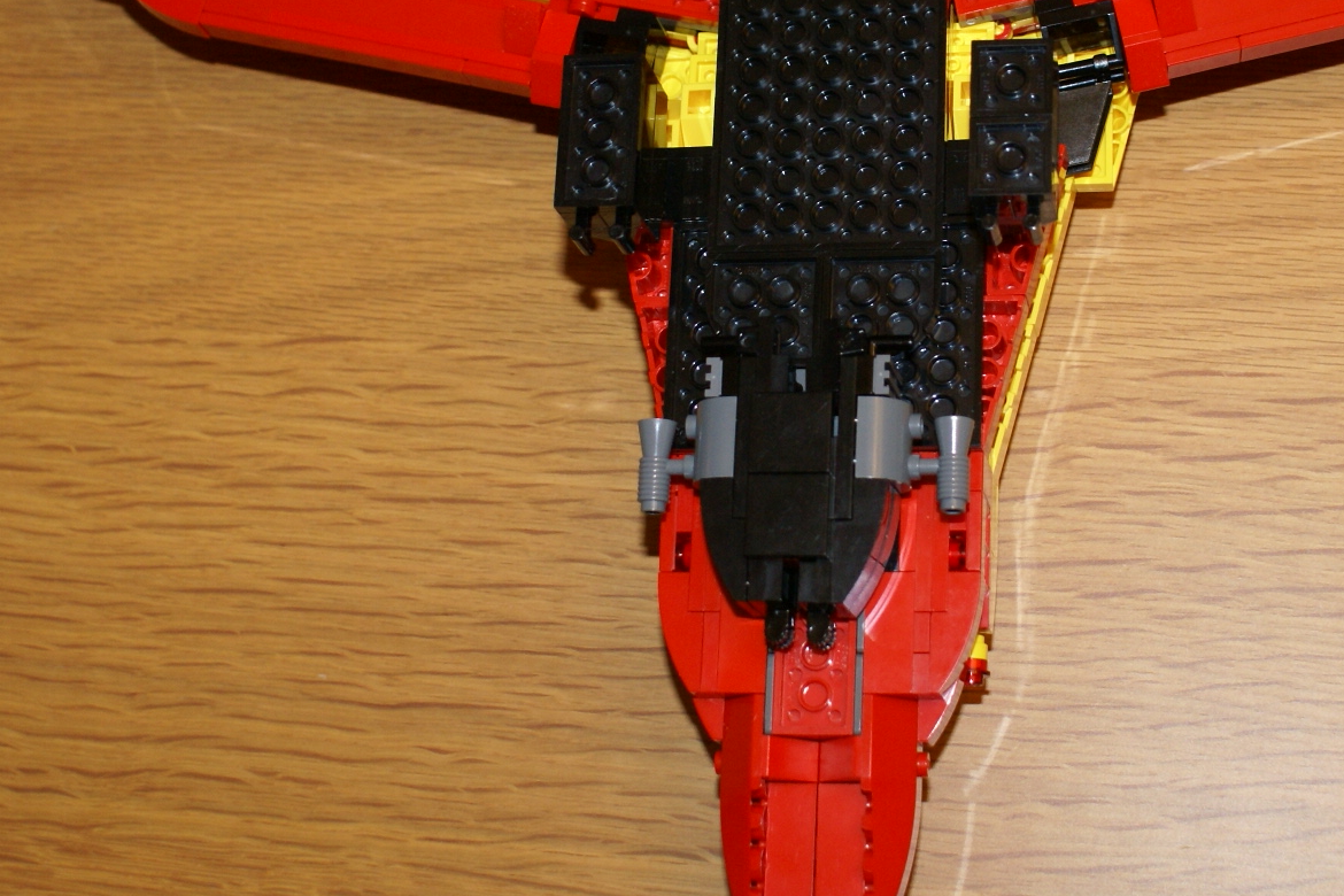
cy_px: 335
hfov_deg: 31.2
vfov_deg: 21.2
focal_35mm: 64
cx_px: 873
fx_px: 2389
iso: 400
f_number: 4.5
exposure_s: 1/60
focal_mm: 26
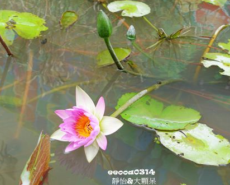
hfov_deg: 26.4
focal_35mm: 71
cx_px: 60
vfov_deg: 21.6
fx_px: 484
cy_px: 82
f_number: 4
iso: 125
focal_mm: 17.49
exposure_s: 1/100
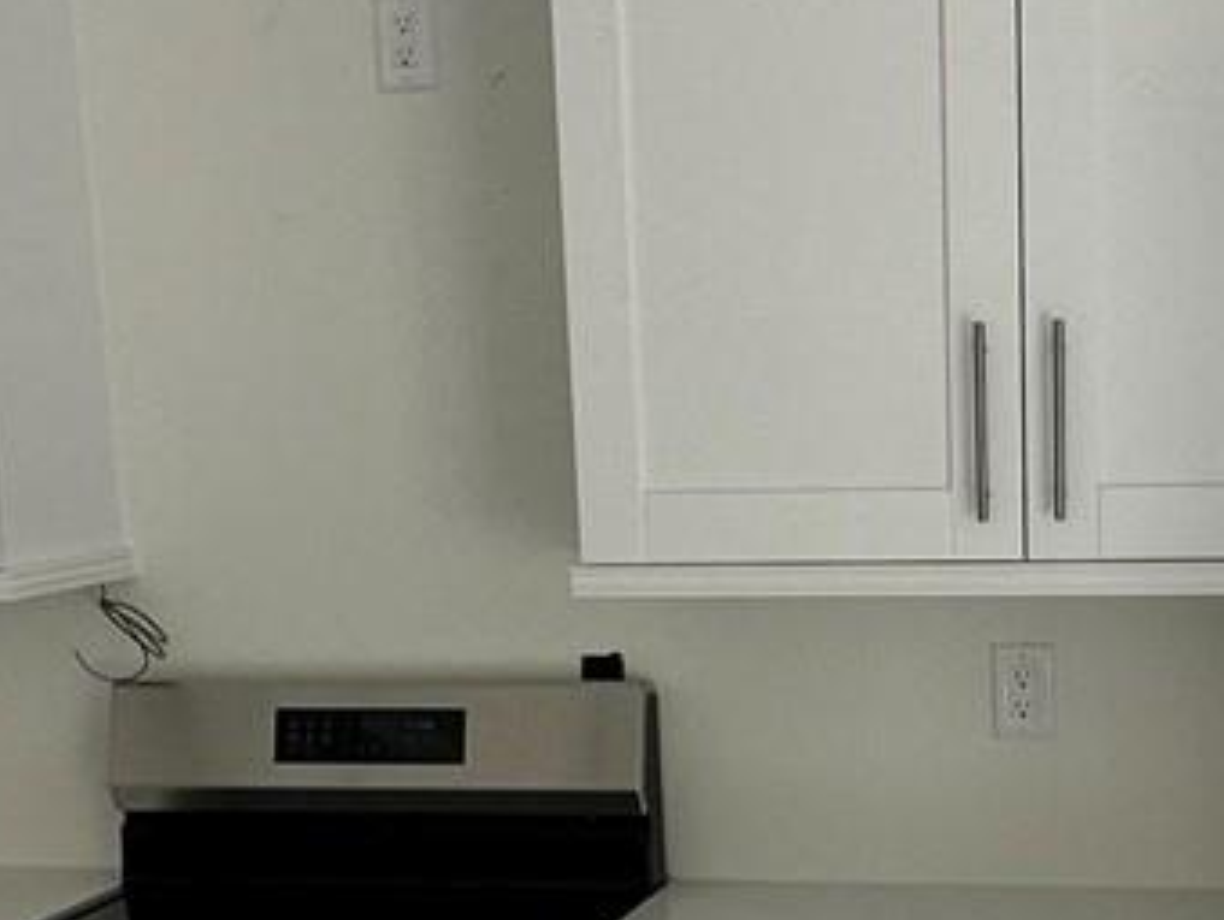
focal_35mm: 66
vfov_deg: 21.7
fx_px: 2336
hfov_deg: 29.0
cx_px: 885
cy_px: 873
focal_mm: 2.22
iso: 100
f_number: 2.2
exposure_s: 1/99
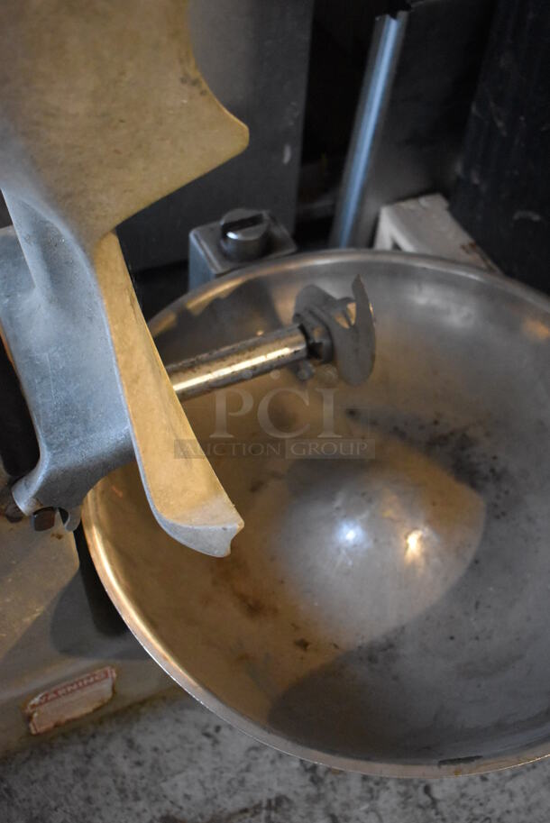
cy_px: 412
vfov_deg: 47.9
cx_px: 275
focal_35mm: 40
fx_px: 927
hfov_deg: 33.1
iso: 5600
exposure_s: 1/125
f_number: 4
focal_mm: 27
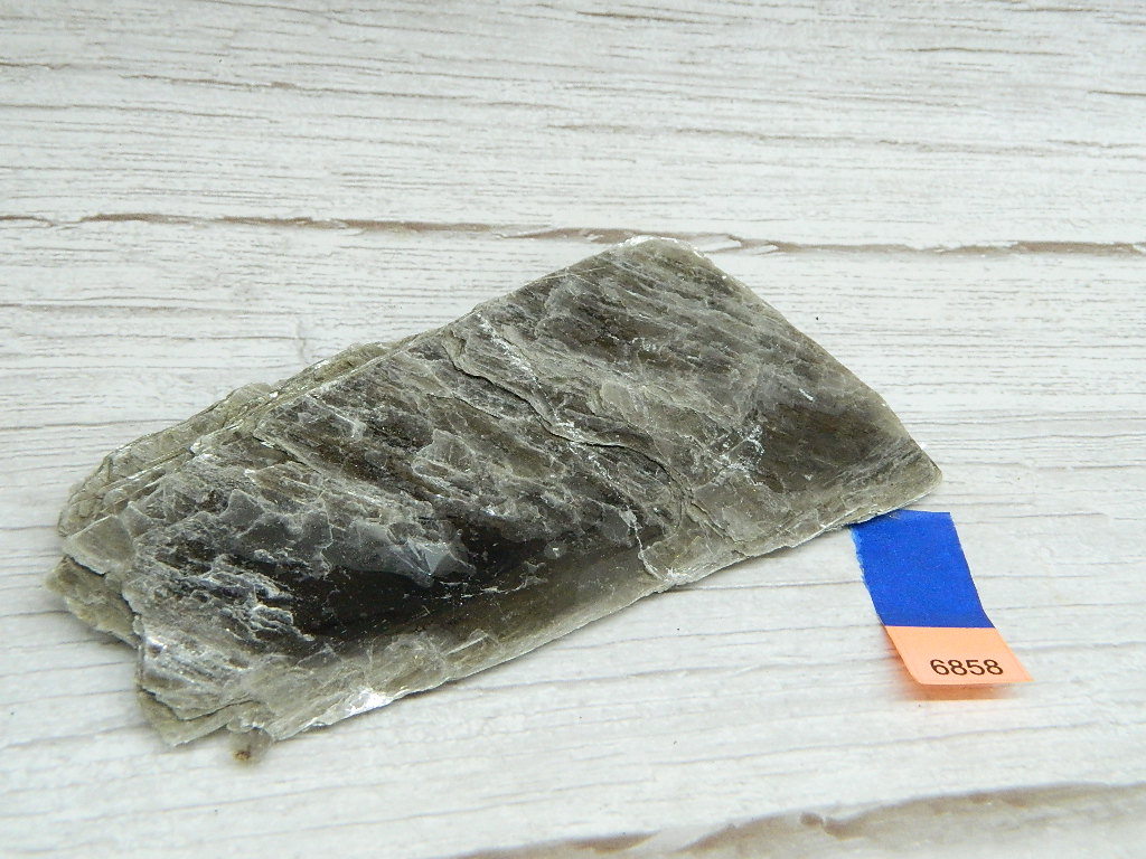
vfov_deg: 30.9
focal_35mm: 47
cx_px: 573
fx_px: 1556
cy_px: 430
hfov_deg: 40.4
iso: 400
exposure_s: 1/100
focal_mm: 8.4
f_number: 3.6
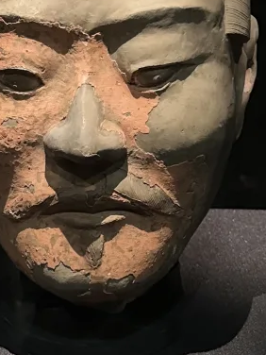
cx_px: 89
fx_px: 943
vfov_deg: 21.3
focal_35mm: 92
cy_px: 167
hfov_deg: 16.0
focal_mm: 6.86
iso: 800
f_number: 1.78
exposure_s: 1/53
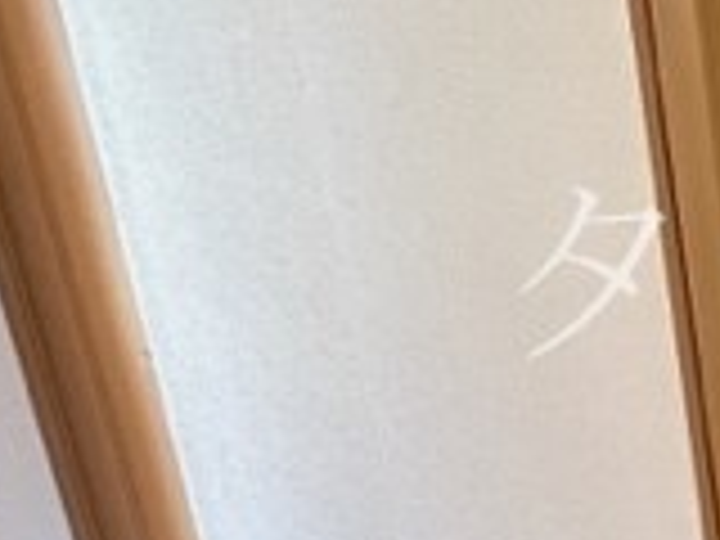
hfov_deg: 22.3
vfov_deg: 26.1
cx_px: 1264
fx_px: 1165
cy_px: 284
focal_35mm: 56
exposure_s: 1/60
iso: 400
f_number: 2.2
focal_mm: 2.22
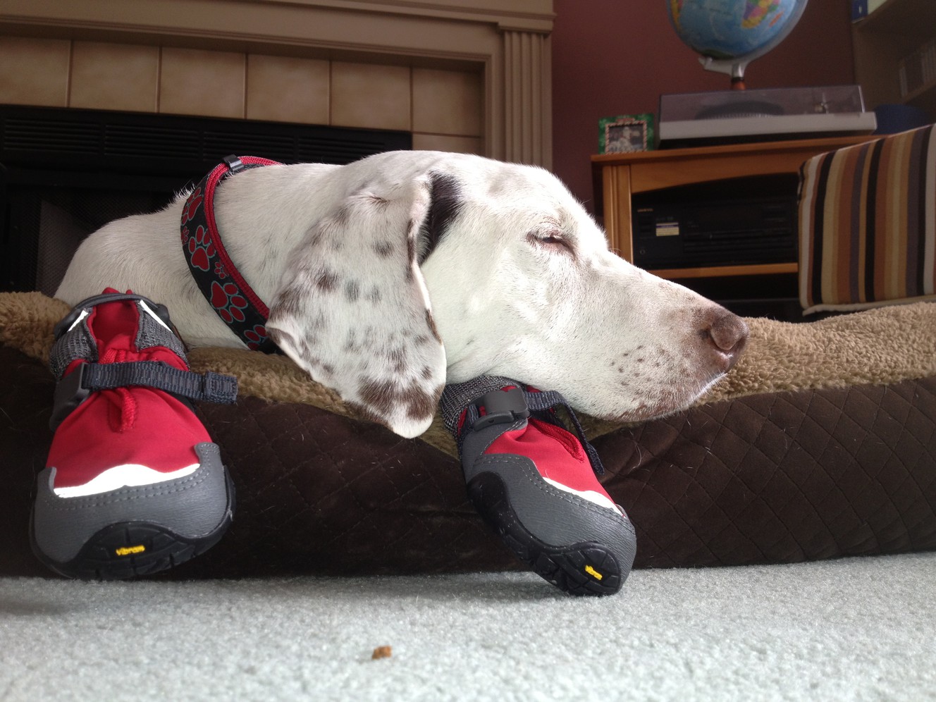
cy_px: 351
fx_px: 946
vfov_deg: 40.7
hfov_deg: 52.6
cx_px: 468
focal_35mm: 35
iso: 50
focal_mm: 4.28
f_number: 2.4
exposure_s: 1/32
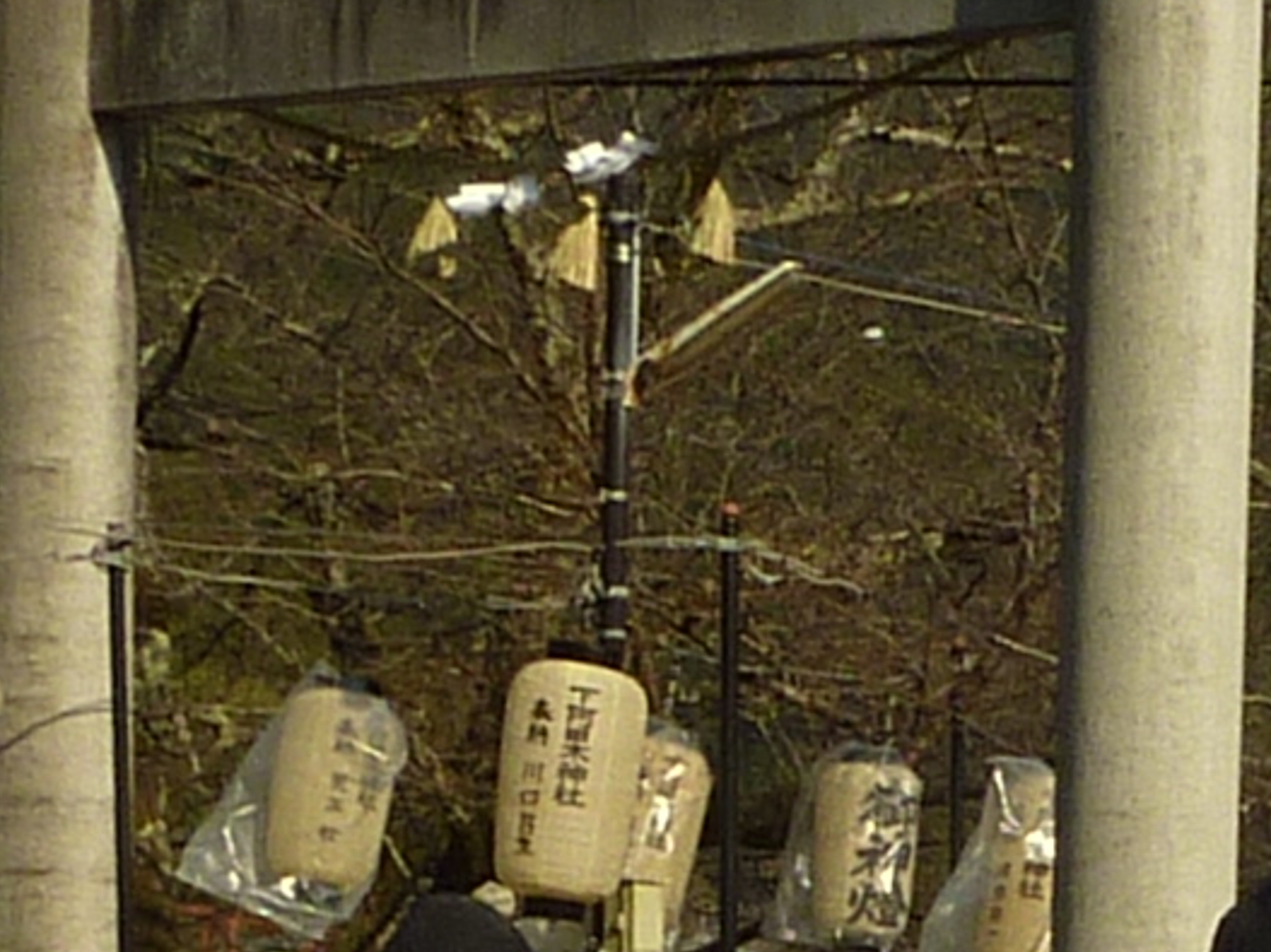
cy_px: 1779
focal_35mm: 175
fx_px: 6424
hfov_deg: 11.1
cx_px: 1447
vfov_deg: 8.1
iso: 80
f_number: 5.6
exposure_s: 1/500
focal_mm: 4.1
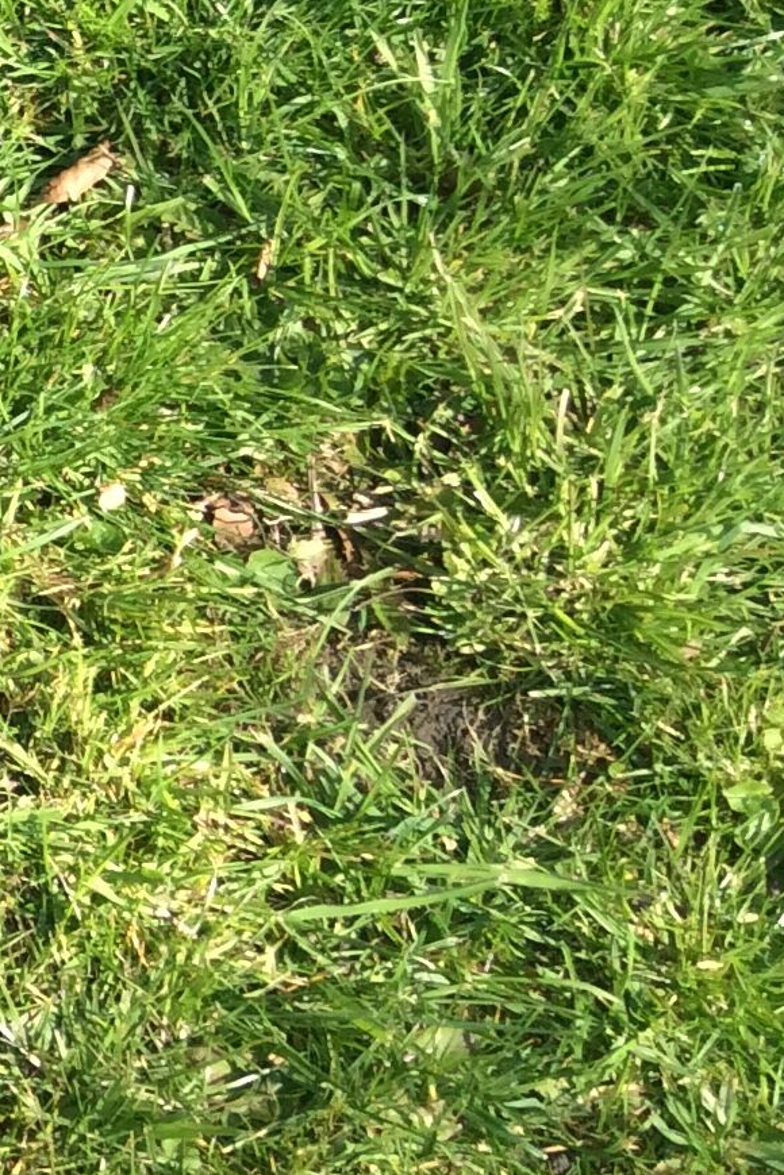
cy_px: 271
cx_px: -868
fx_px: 3234
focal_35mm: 99
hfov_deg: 12.0
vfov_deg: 20.4
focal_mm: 3.3
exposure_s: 1/457
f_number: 2.4
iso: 32
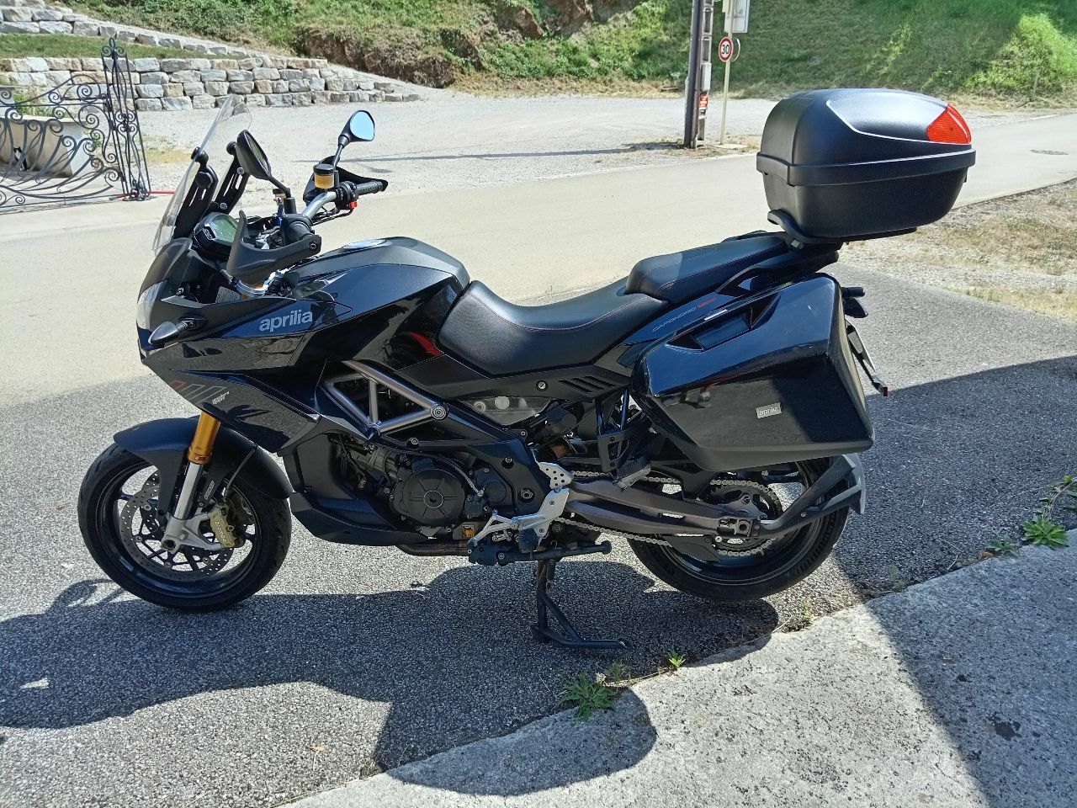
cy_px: 404
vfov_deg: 53.1
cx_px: 538
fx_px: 809
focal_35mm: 26
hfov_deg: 67.3
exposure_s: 1/430
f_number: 1.8
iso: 101
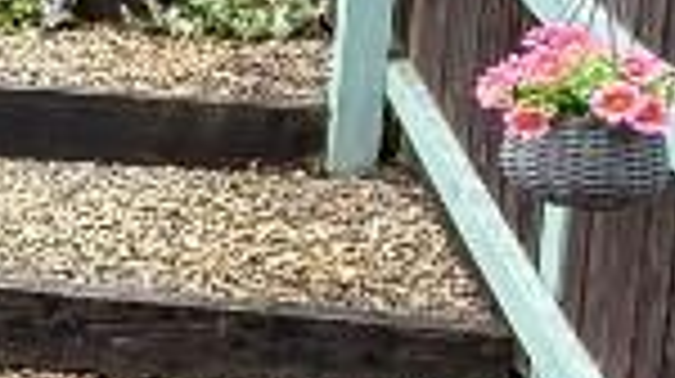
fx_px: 1859
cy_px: 14
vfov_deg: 11.5
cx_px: -706
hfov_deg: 15.8
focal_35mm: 104
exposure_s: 1/251
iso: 50
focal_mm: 2.22
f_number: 2.2
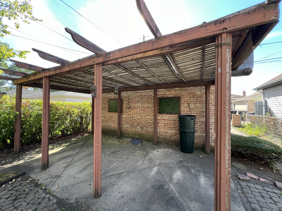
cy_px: 106
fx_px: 106
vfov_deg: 89.9
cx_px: 141
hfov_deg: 106.2
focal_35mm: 13
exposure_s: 1/100
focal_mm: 1.57
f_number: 1.8
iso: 32
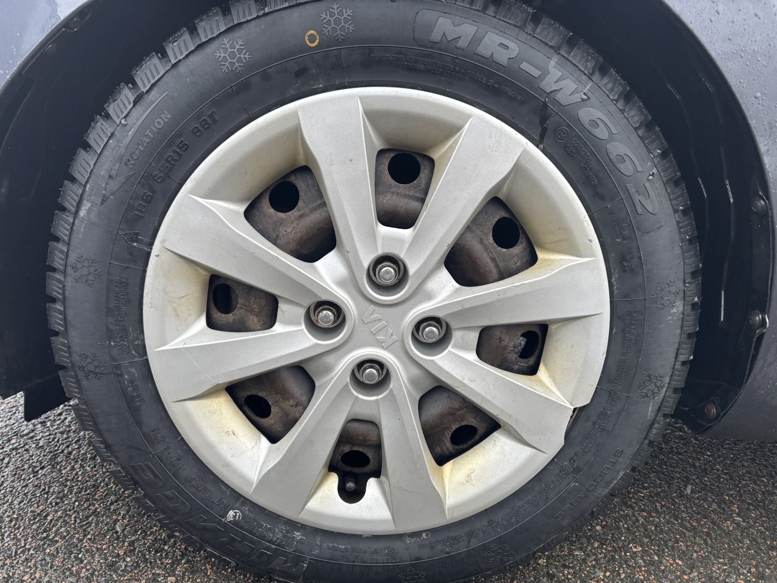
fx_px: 584
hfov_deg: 67.3
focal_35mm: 26
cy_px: 292
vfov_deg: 53.1
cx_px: 388
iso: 80
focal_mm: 5.96
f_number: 1.6
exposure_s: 1/121
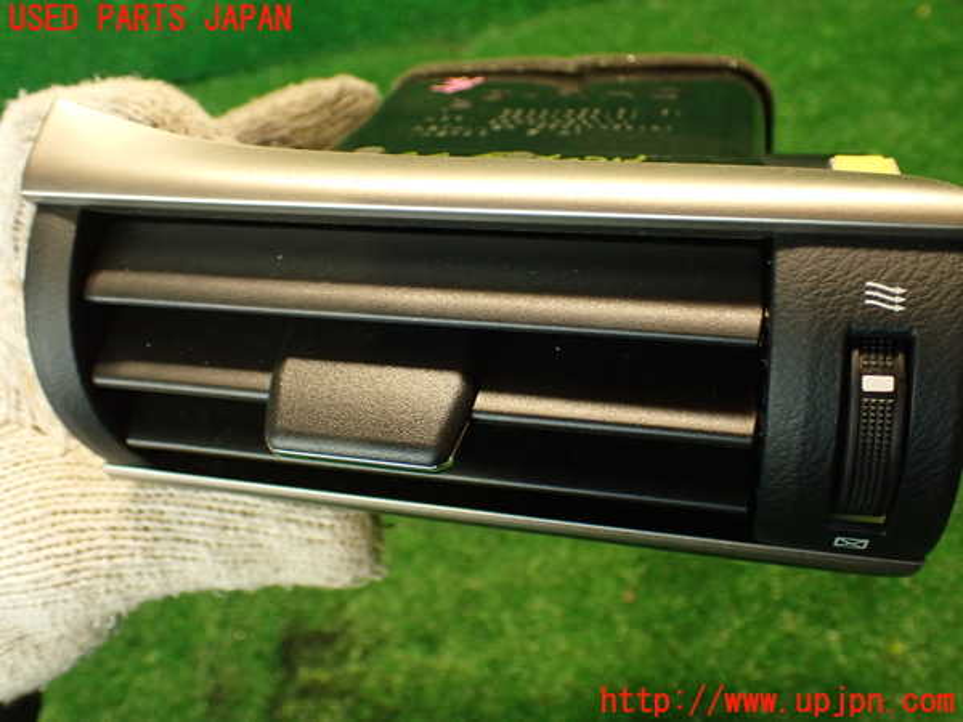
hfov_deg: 51.4
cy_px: 361
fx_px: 1002
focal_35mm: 36
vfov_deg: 39.7
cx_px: 482
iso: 400
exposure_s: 1/40
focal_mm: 6.37
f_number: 2.5
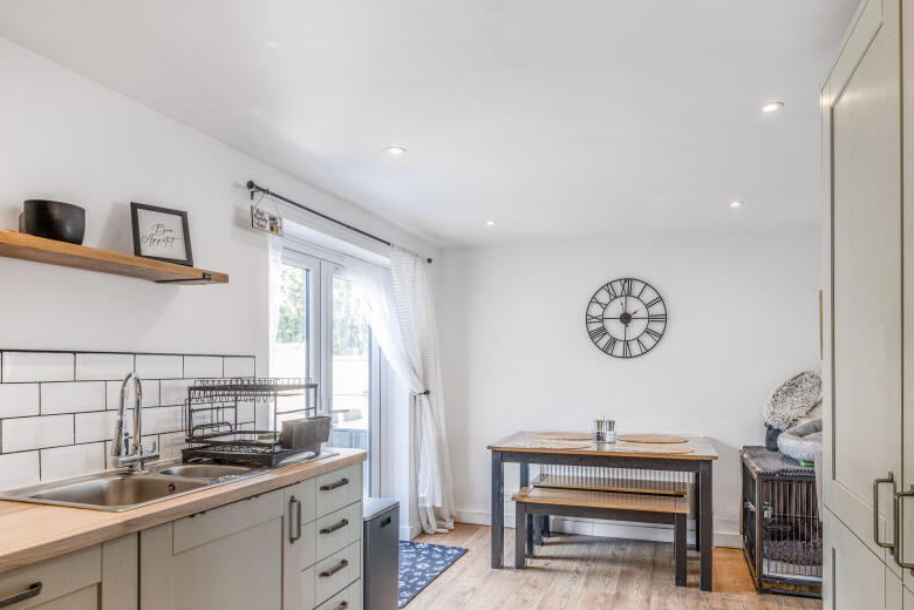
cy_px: 357
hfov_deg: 80.9
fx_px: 533
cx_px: 512
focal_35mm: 21
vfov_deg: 59.1
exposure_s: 1/10
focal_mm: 16
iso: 200
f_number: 7.1
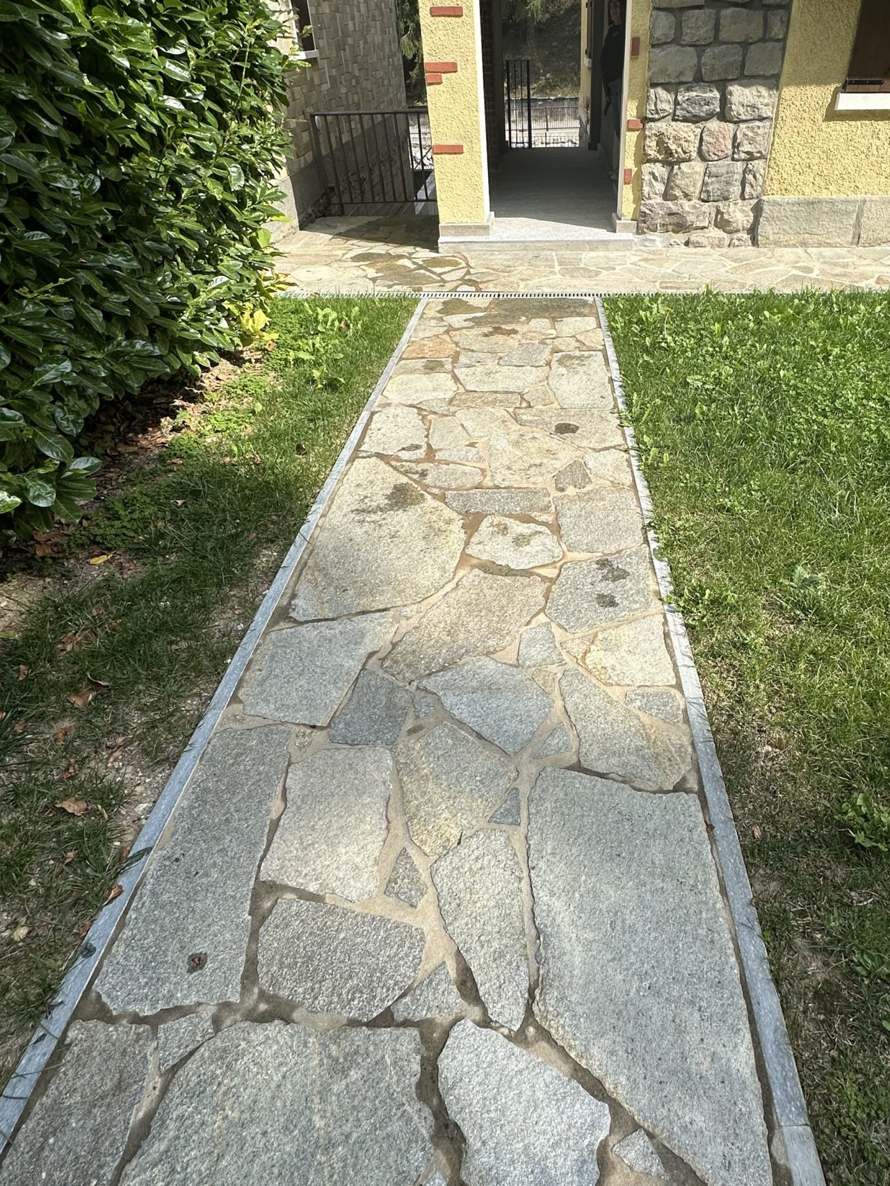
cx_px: 544
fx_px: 720
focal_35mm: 21
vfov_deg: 78.2
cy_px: 481
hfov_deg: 62.7
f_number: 2.2
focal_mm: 2.22
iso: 40
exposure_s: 1/1575
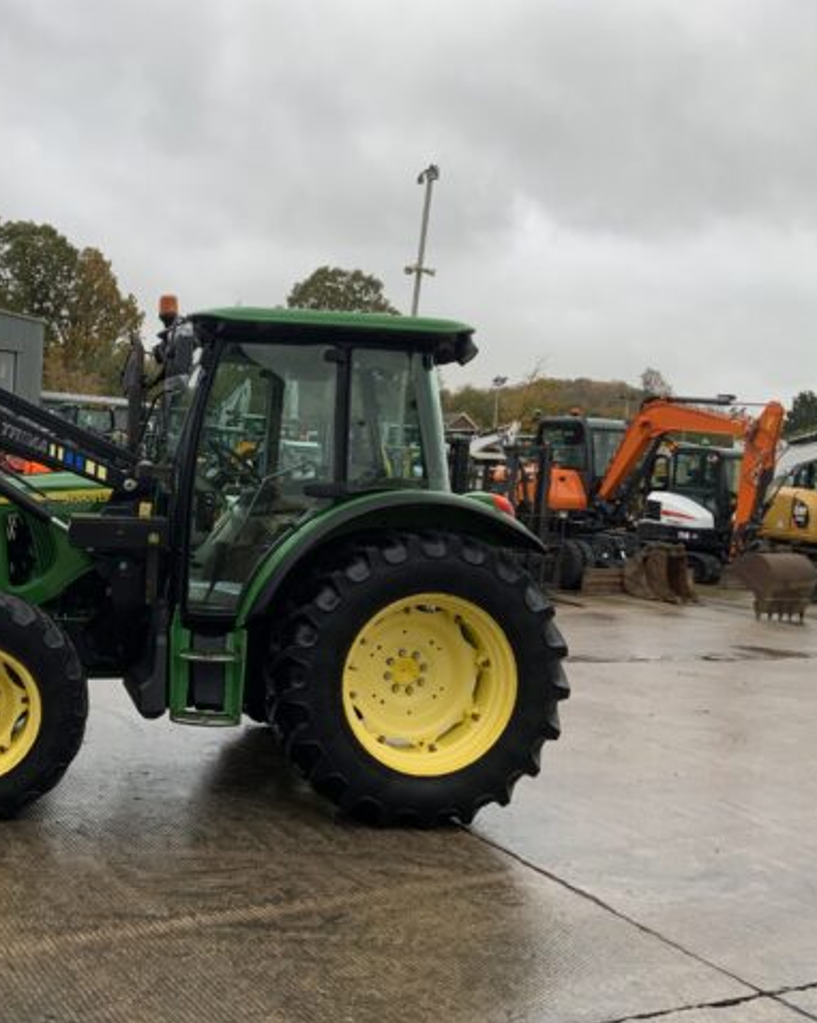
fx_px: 1150
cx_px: 180
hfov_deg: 37.9
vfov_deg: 48.0
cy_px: 510
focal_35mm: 38
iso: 50
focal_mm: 3
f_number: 1.8
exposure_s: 1/122
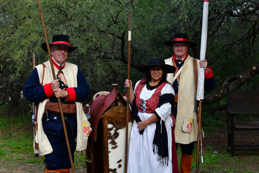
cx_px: 130
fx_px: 504
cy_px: 86
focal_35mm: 70
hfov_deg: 28.8
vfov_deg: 19.5
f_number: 8
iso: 250
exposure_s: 1/250
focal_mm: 70
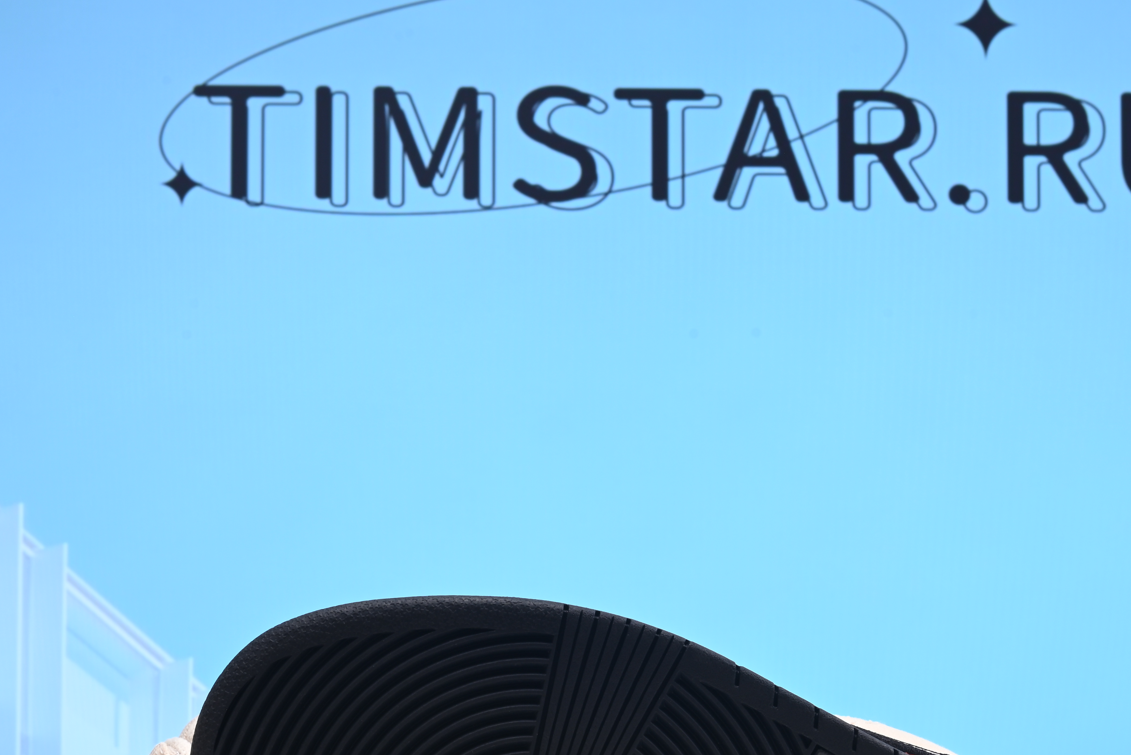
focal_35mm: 71
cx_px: 621
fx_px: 2231
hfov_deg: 28.4
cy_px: 638
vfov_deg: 19.0
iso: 100
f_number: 16
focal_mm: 41
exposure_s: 1/2
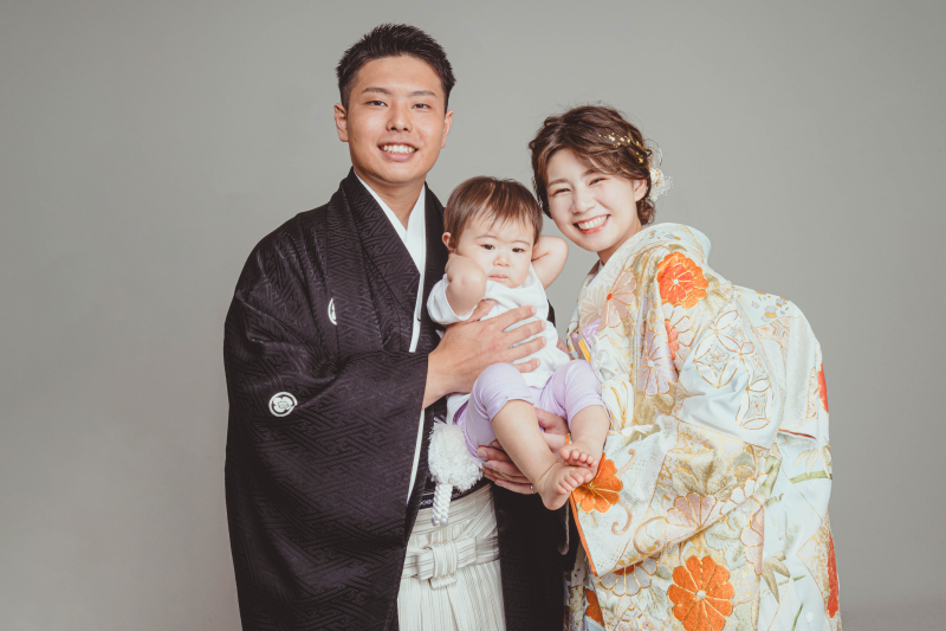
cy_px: 316
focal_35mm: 35
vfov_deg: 37.8
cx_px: 473
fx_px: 919
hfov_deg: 54.4
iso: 640
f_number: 16
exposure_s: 1/125
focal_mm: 35
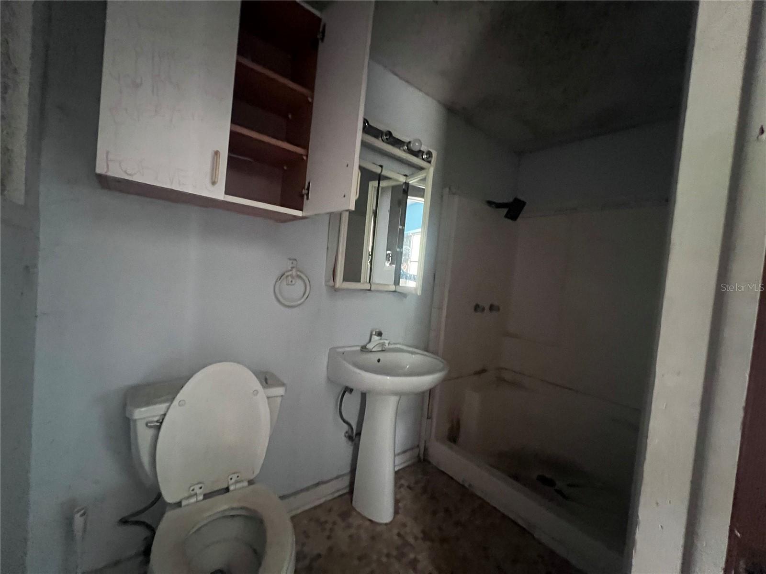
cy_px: 287
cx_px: 383
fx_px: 288
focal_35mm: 13
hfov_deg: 106.2
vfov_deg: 89.9
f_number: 1.8
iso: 1250
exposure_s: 1/30
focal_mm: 1.57
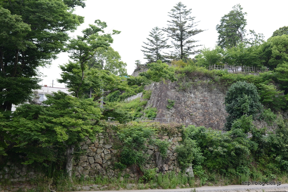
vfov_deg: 27.0
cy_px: 96
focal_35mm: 50
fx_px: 400
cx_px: 144
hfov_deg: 39.6
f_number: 8
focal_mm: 50
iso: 100
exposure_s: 1/100
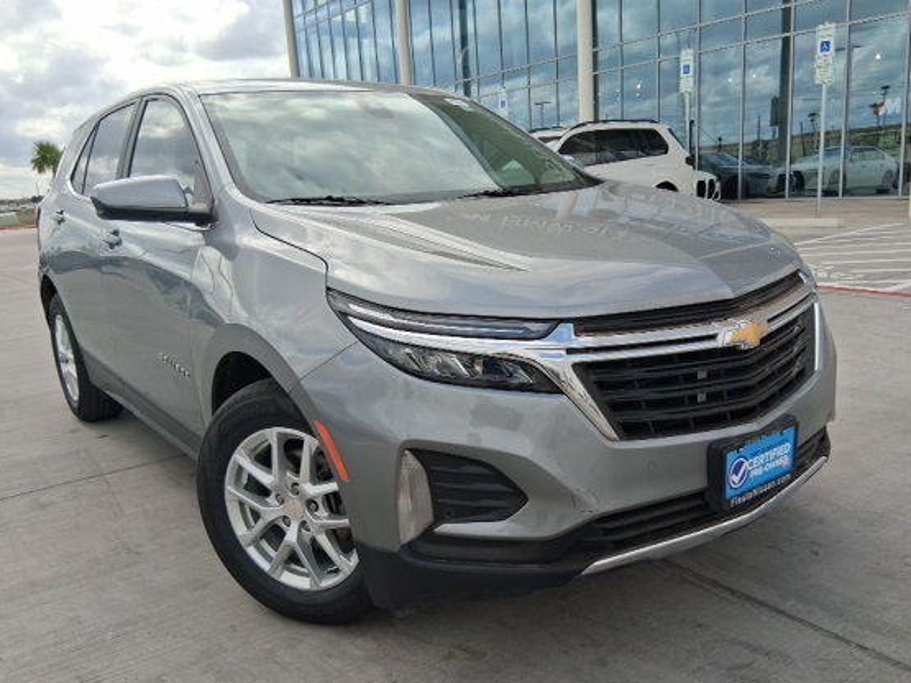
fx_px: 789
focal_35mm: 30
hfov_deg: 59.9
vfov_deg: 46.7
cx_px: 492
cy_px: 379
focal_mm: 3.98
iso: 25
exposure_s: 1/750
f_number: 1.8
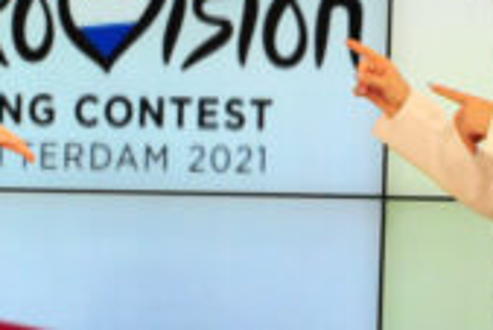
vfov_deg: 5.2
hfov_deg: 7.7
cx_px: 125
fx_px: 3646
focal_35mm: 266
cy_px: 327
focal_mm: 50
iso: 1250
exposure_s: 1/320
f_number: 5
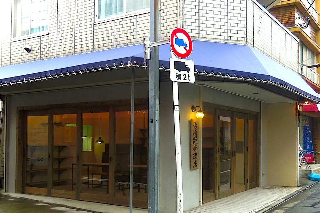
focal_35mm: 40
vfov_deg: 33.2
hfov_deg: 48.1
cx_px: 196
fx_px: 355
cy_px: 135
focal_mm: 5
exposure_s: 1/50
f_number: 3.9
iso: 64
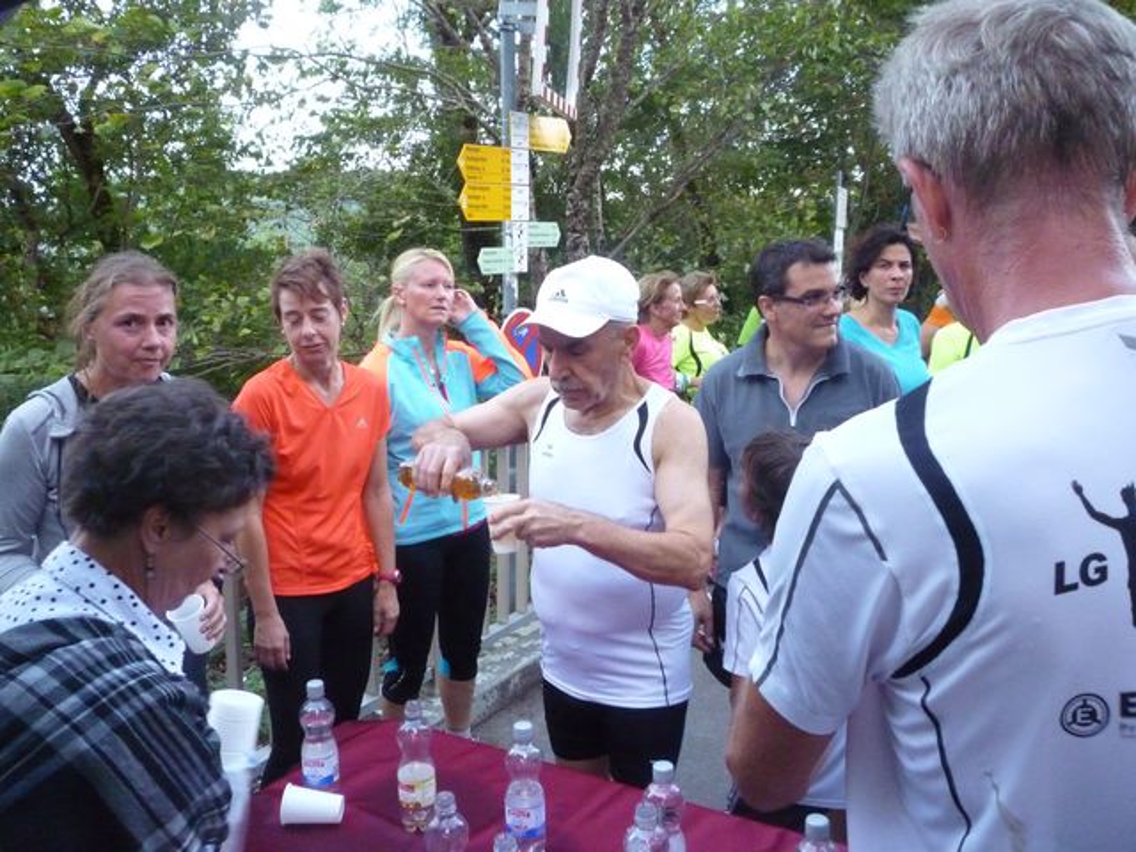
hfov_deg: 61.7
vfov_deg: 48.2
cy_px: 426
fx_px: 952
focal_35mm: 29
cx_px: 568
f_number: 3.3
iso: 800
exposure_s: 1/30
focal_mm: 5.2
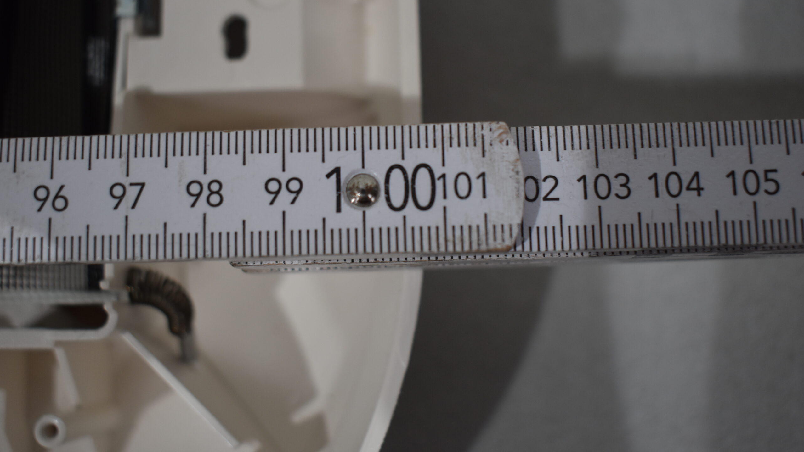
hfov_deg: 47.8
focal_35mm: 43
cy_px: 197
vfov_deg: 28.0
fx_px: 907
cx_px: 402
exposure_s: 1/250
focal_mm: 27
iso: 450
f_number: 4
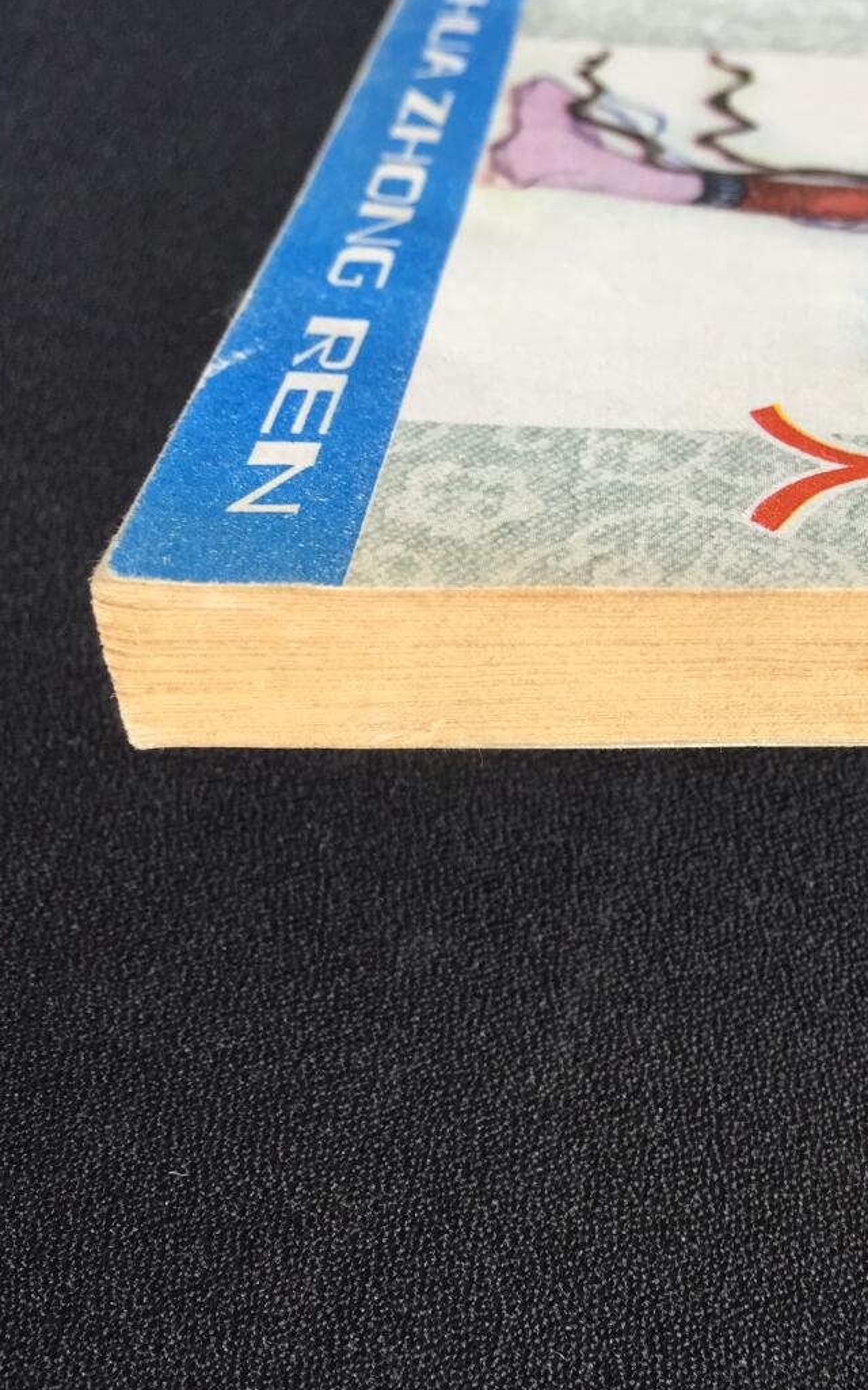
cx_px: 873
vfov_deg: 47.2
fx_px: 1591
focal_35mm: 42
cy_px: 686
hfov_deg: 28.6
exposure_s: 1/50
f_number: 2.2
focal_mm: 4.15
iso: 32
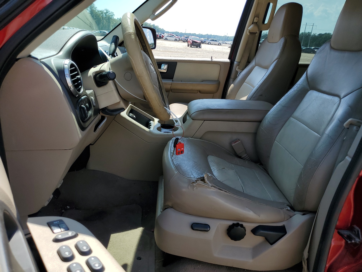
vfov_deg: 53.1
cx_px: 181
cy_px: 136
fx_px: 272
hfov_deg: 67.3
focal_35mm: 26
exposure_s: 1/1667
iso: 50
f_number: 1.5
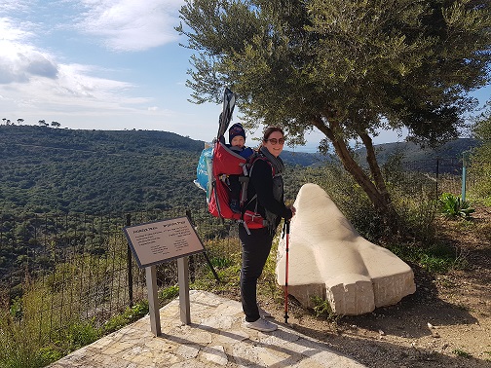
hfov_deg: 67.3
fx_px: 369
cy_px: 184
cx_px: 246
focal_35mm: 26
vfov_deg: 53.1
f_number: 1.7
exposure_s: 1/2800
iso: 40
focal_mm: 4.3
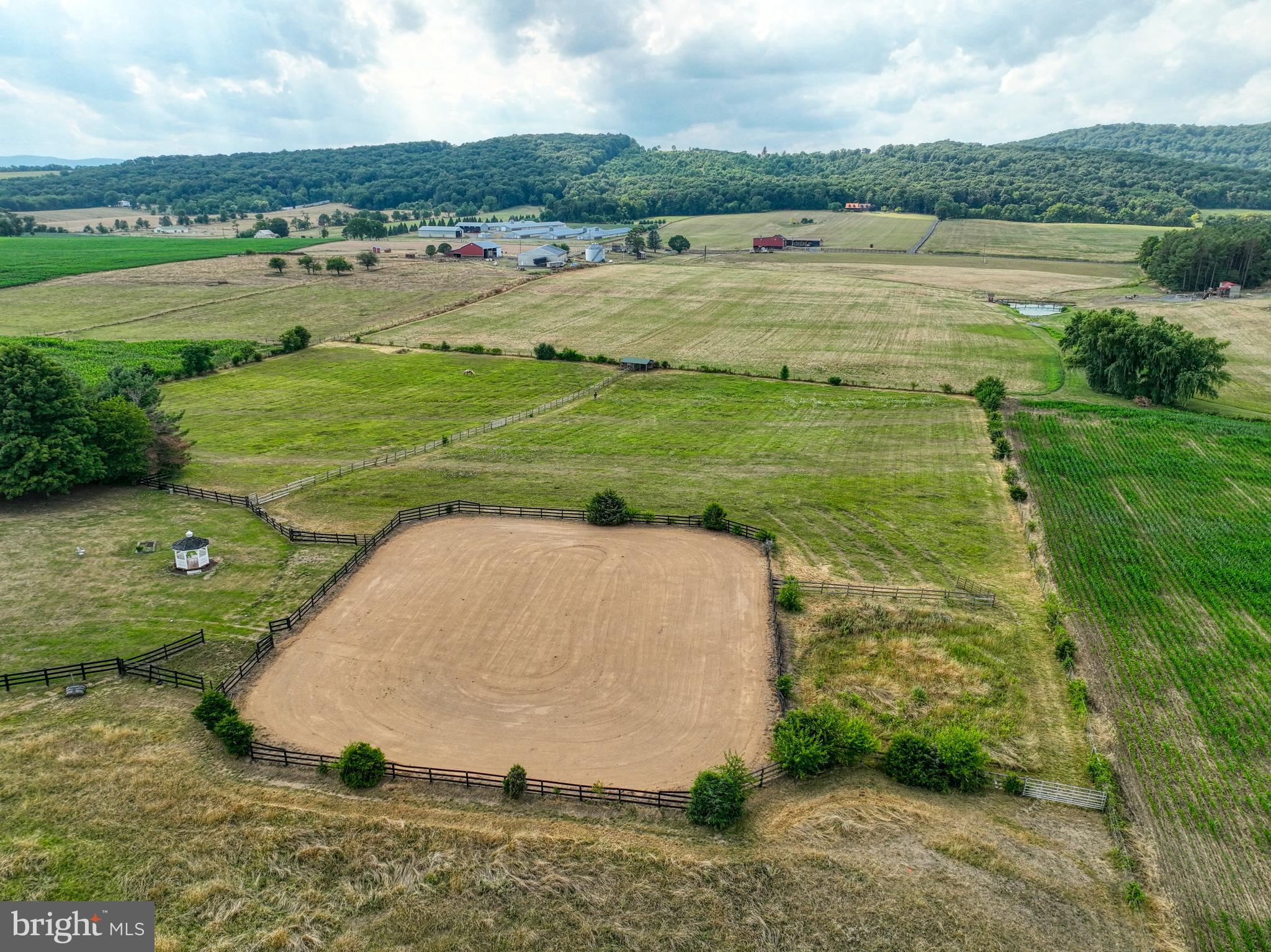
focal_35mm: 24
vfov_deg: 56.8
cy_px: 476
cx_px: 636
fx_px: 881
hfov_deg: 71.6
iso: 380
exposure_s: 1/800
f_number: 2.8
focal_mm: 12.3
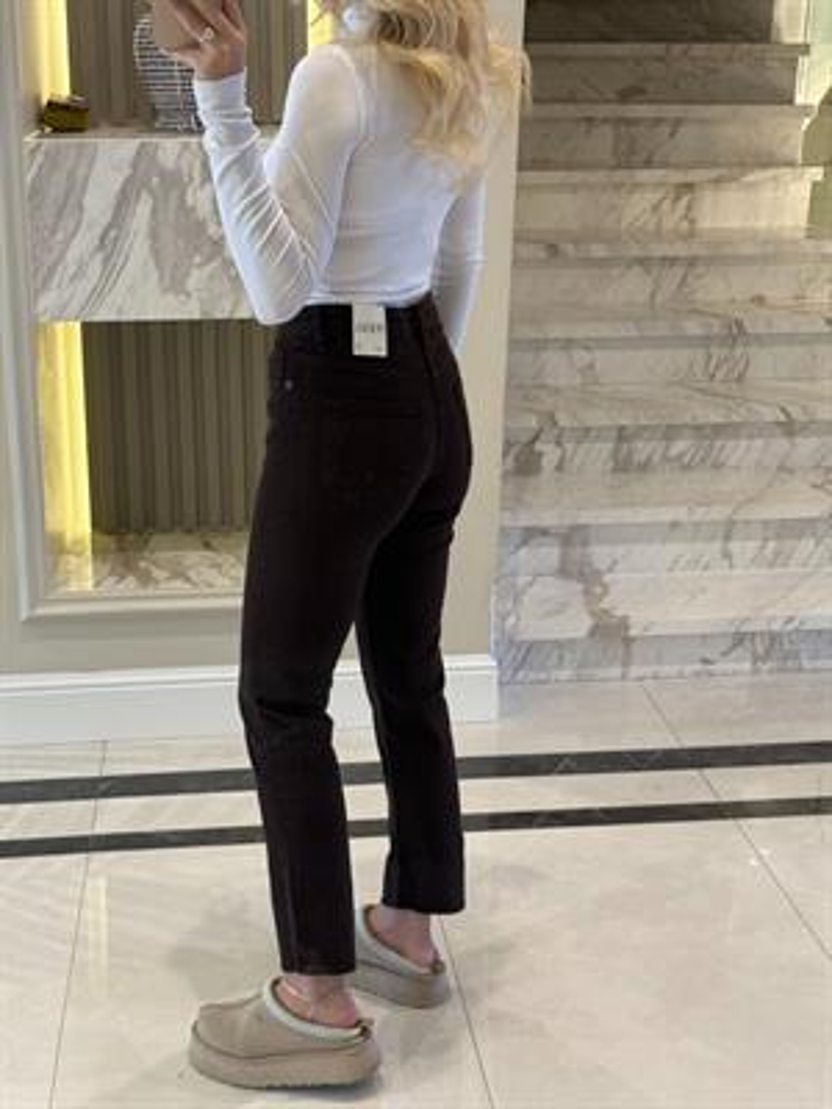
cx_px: 416
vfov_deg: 39.7
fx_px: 1538
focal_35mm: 48
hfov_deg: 30.3
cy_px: 554
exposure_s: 1/50
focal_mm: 6.76
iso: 125
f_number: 1.78
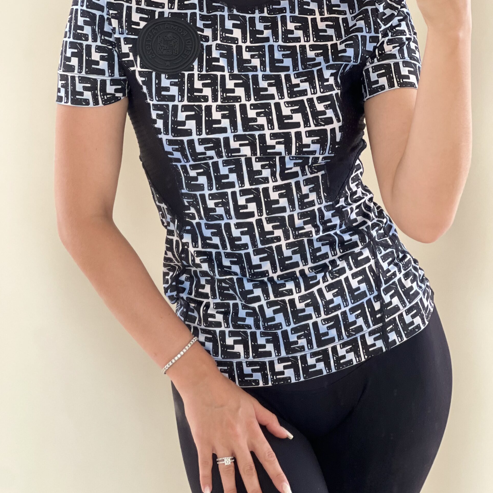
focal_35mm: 91
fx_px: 1466
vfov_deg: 19.1
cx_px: 246
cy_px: 218
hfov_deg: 19.1
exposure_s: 1/82
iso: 250
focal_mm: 9
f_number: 2.8
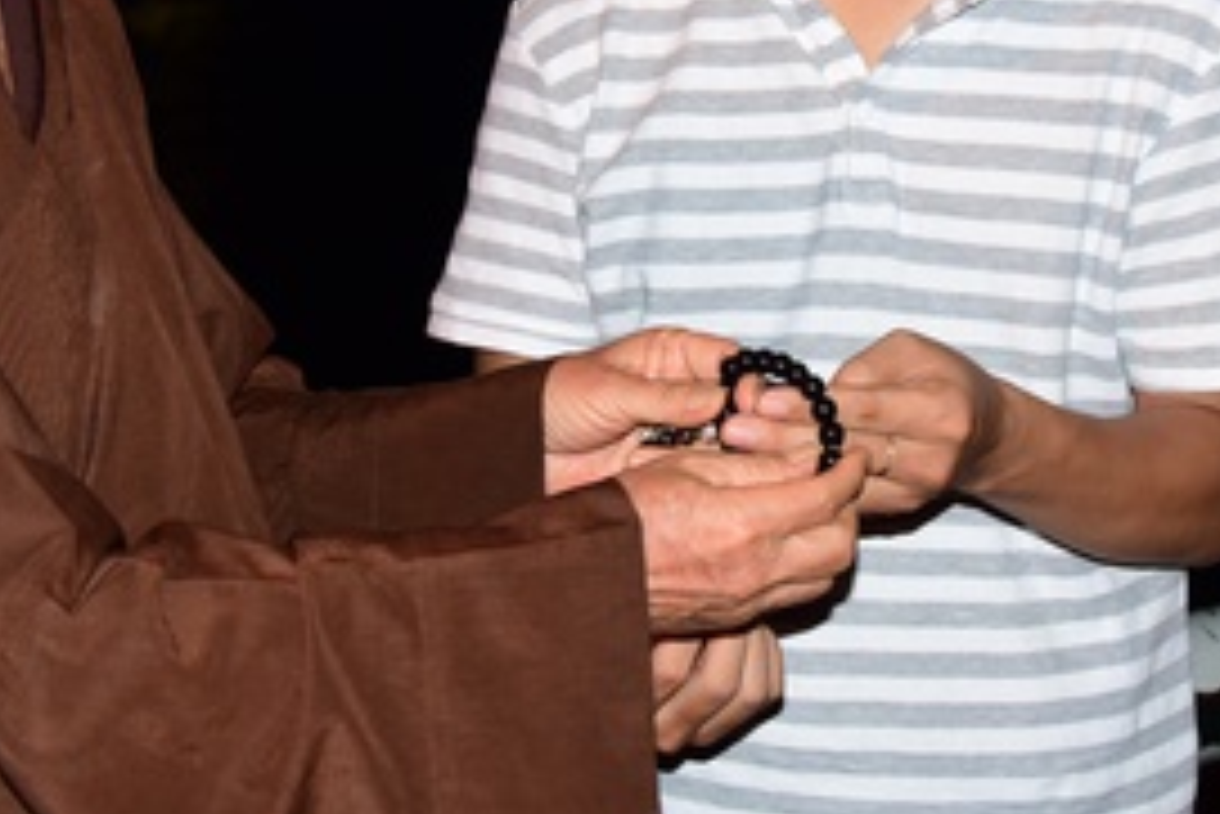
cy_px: -9
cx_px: 842
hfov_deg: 22.2
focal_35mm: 91
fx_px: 3085
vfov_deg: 14.8
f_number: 4.5
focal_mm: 38
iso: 1250
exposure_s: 1/50
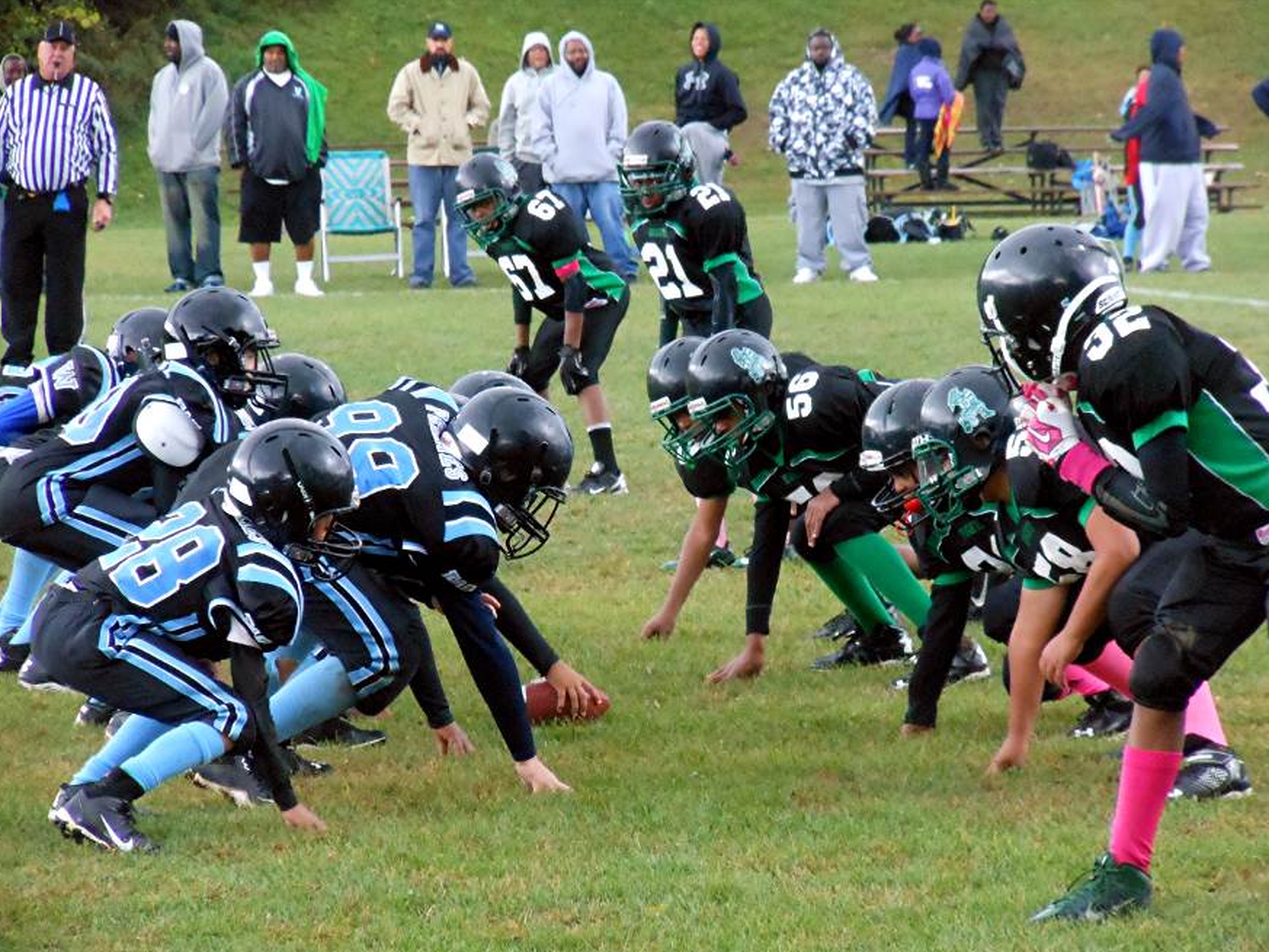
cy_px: 488
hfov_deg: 9.8
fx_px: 7406
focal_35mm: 202
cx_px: 632
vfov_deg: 7.4
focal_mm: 35
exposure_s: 1/160
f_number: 5.6
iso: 800
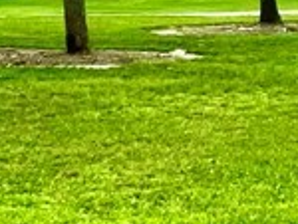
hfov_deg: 10.9
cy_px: -170
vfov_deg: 8.1
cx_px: 405
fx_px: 1526
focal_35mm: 177
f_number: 1.6
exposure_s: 1/569
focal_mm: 5.1
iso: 50
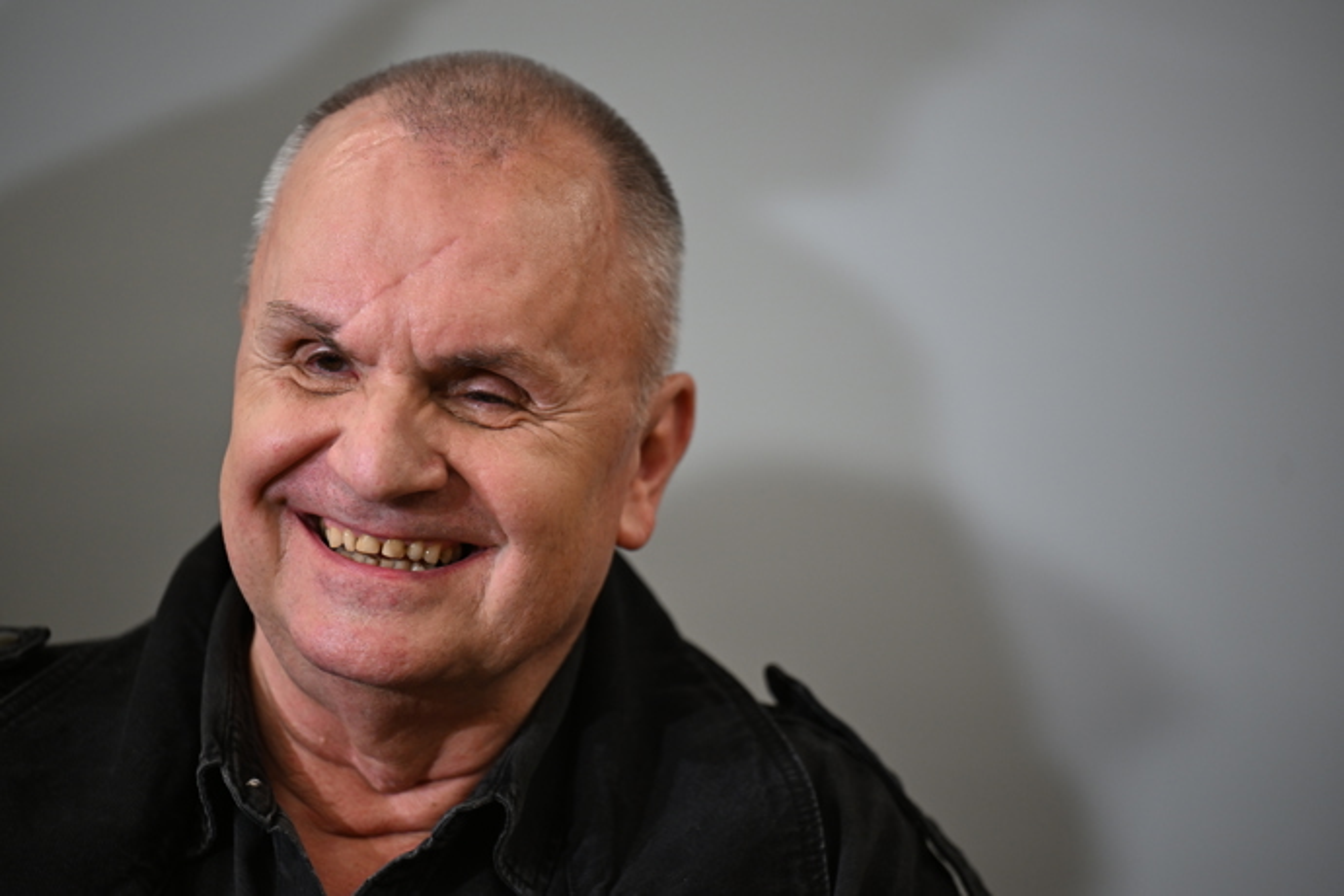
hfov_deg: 10.3
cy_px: 448
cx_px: 672
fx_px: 7466
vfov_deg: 6.9
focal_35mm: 200
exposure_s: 1/25
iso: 1000
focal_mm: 200
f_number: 2.8
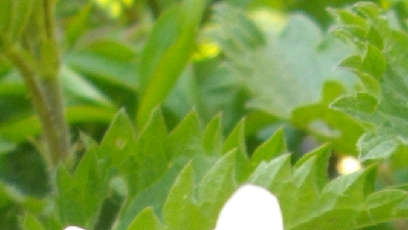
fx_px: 1677
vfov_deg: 7.3
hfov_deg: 13.9
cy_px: 570
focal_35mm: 155
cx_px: 215
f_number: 2.9
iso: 100
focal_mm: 5.7
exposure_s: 1/80
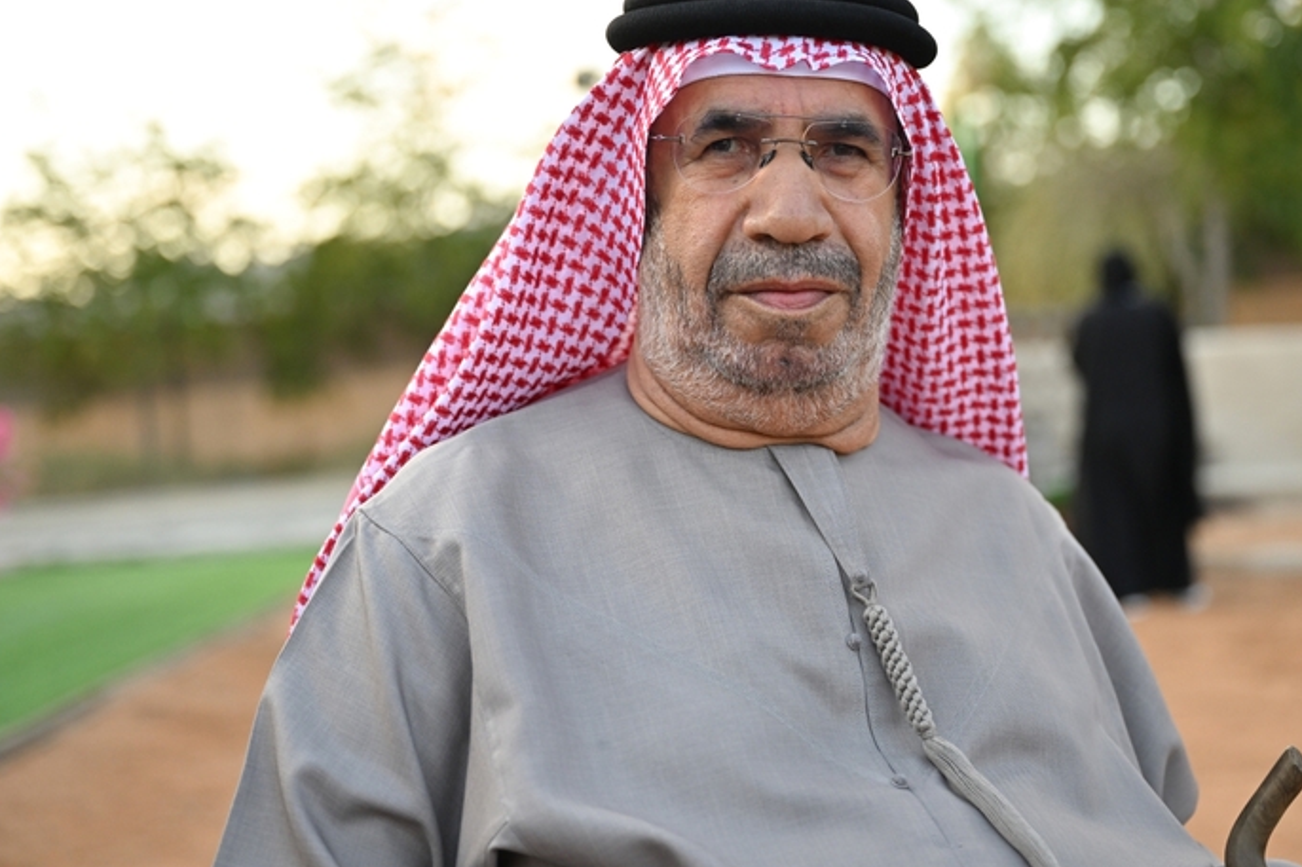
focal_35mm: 70
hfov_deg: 28.8
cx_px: 700
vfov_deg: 19.4
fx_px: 2531
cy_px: 380
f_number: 2.8
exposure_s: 1/1250
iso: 640
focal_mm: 60
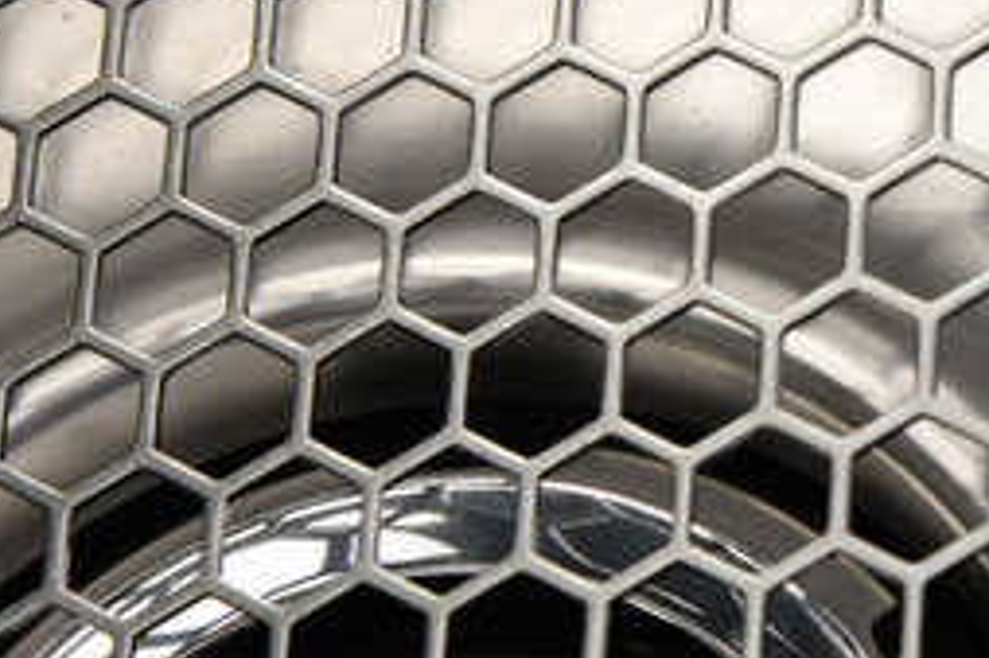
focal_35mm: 307
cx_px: 1355
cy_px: -95
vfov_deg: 4.5
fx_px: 8428
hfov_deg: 6.6
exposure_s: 1/250
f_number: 8
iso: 160
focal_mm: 78
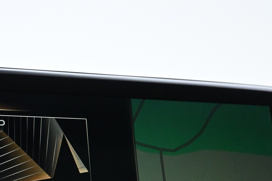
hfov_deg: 27.4
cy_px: 184
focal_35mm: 72
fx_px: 542
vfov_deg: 18.5
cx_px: 39
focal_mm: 20.5
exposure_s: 1/60
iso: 3200
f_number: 3.8
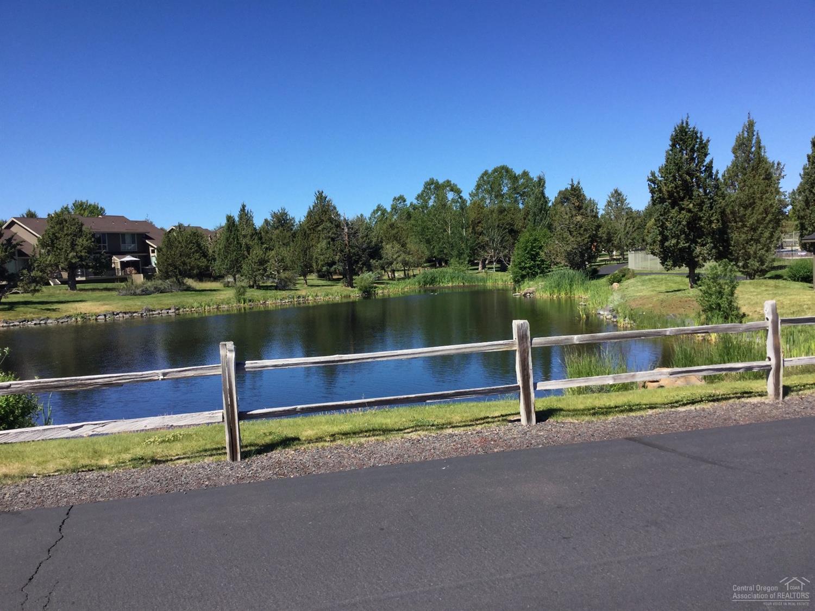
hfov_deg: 58.4
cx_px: 408
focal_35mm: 31
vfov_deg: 45.4
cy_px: 306
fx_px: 730
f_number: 2.4
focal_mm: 3.3
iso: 25
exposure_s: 1/1087
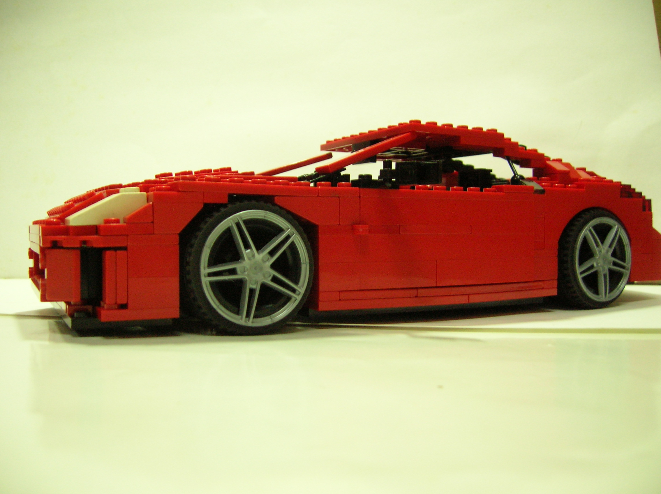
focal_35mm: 34
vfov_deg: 41.7
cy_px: 247
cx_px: 330
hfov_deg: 54.0
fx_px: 649
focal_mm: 5.7
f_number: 2.9
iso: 154
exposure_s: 1/4
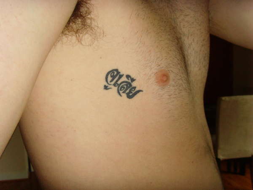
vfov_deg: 36.8
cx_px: 126
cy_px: 95
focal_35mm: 39
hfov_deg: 47.9
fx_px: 285
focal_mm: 6.6
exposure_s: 1/45
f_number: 3.5
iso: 200
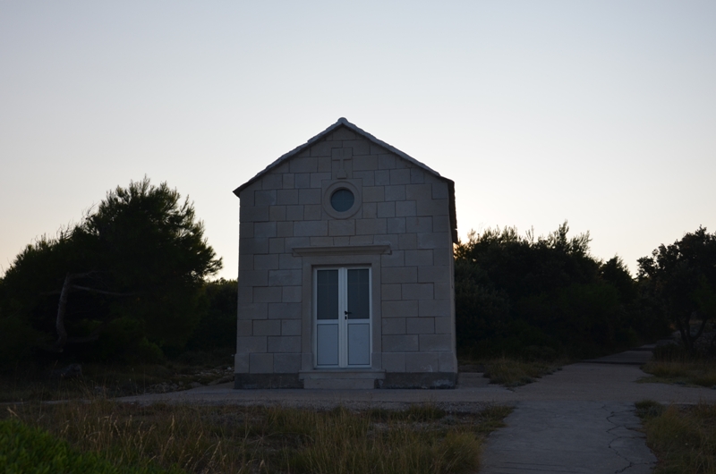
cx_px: 358
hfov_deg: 51.4
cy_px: 237
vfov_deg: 35.3
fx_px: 744
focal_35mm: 38
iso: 100
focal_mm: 25
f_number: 7.1
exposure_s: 1/200
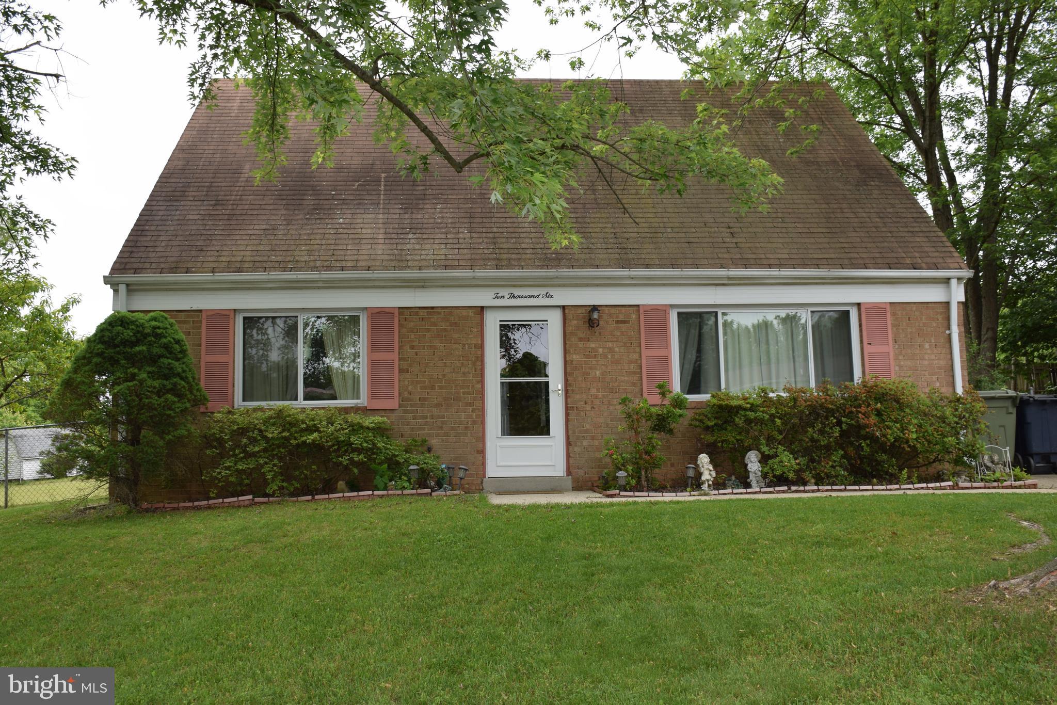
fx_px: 969
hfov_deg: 57.2
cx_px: 528
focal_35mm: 33
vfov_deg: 40.0
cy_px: 352
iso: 100
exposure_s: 1/160
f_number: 6.3
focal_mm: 22
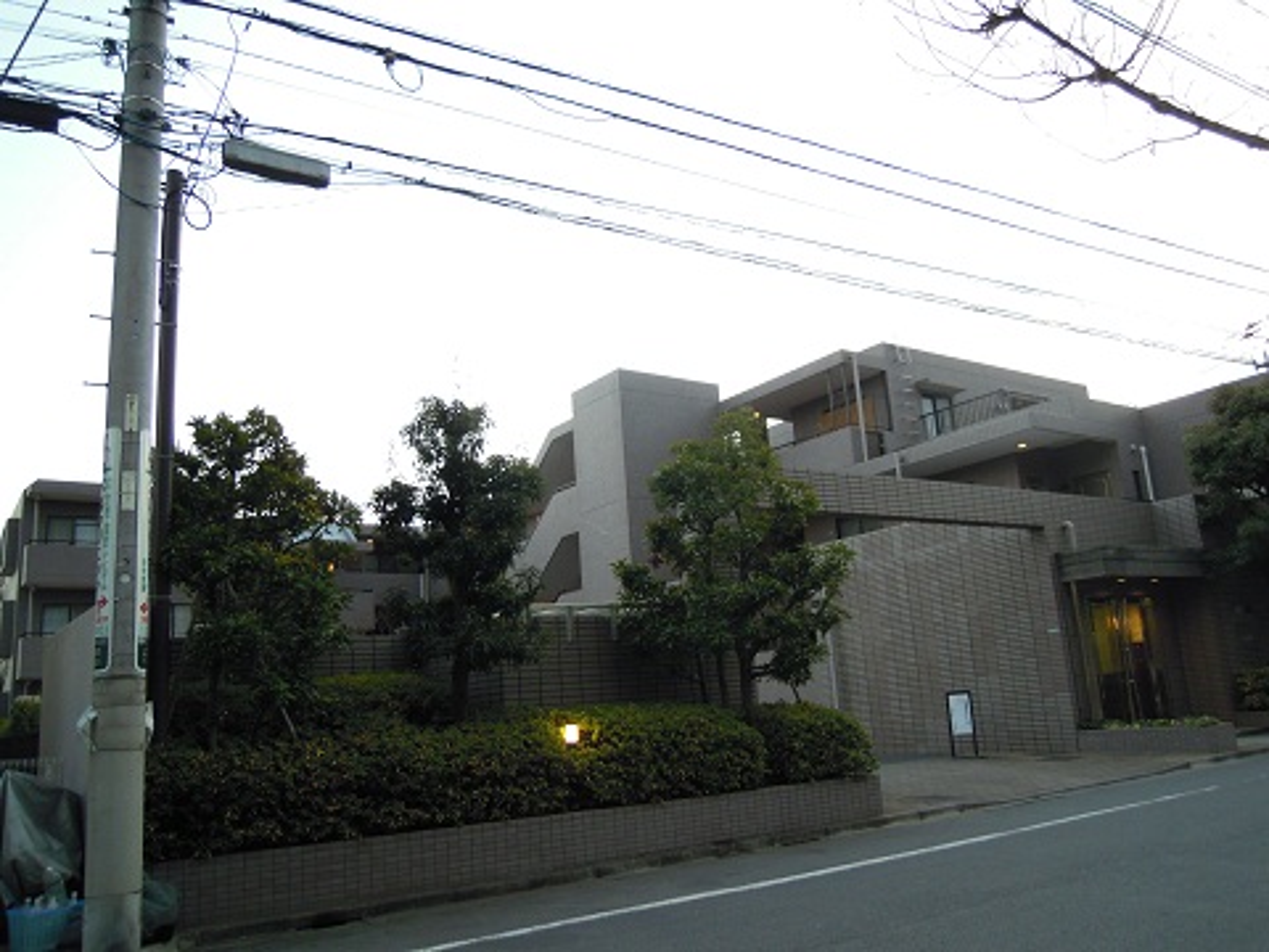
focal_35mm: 28
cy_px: 476
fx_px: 1026
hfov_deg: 63.4
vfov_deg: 49.7
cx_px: 634
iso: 200
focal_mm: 5
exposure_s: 1/30
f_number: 2.7
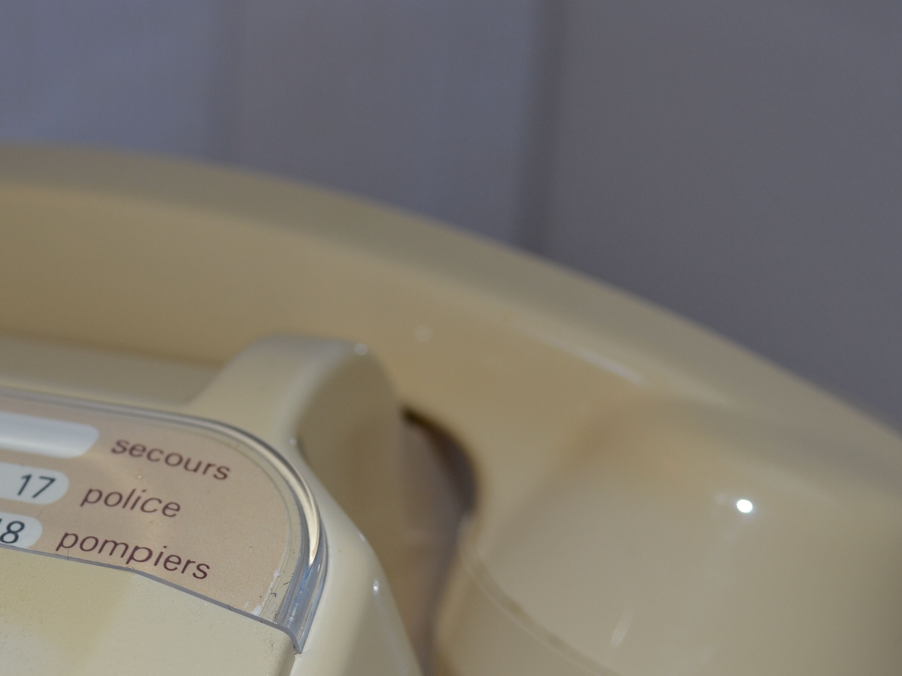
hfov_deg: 24.3
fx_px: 2082
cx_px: 281
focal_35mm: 80
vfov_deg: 18.4
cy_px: 495
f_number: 4.5
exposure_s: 1/60
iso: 110
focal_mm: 29
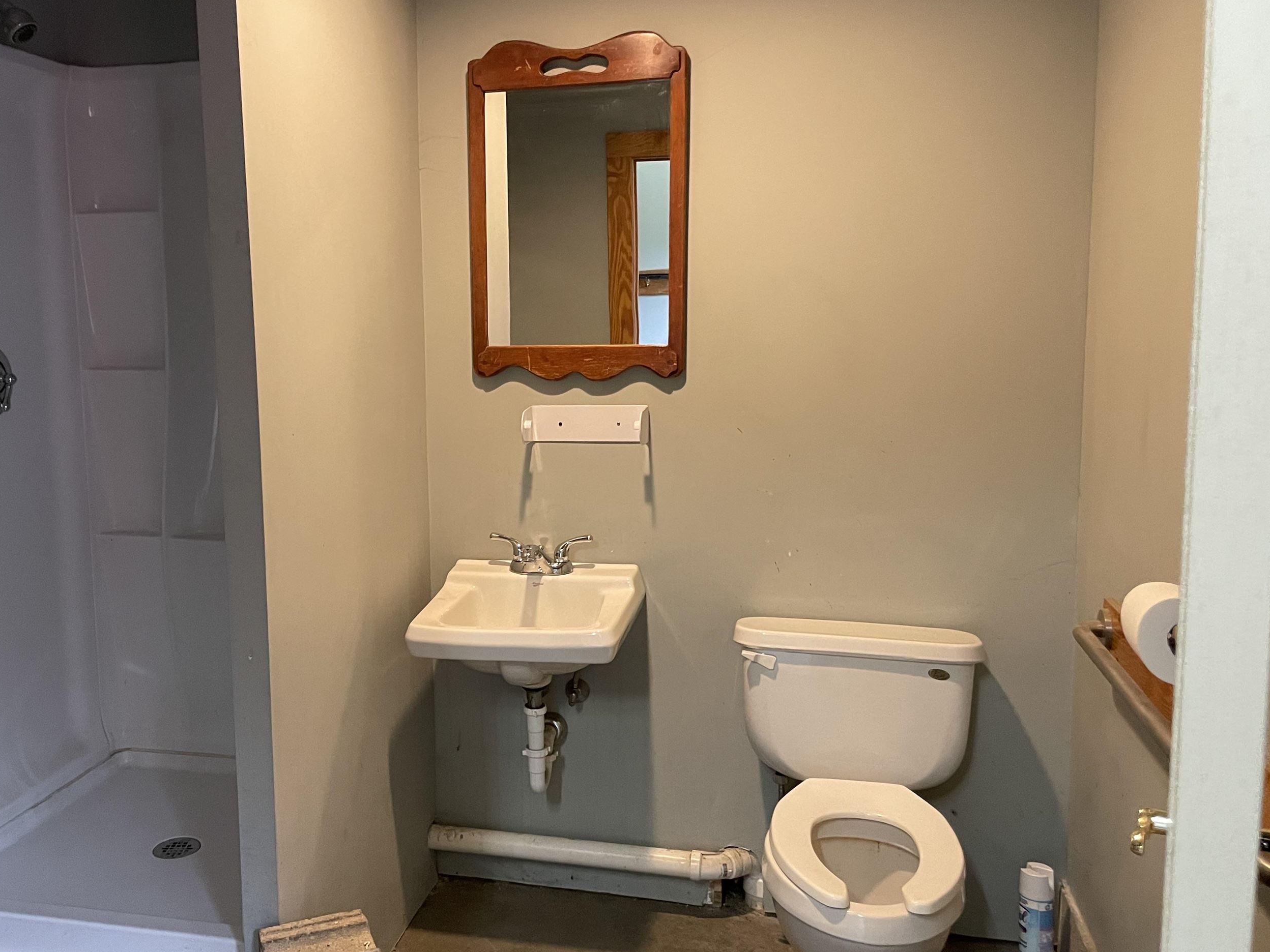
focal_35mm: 32
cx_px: 516
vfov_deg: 44.1
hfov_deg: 56.4
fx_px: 1174
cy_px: 453
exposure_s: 1/60
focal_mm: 4.2
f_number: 1.6
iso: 400
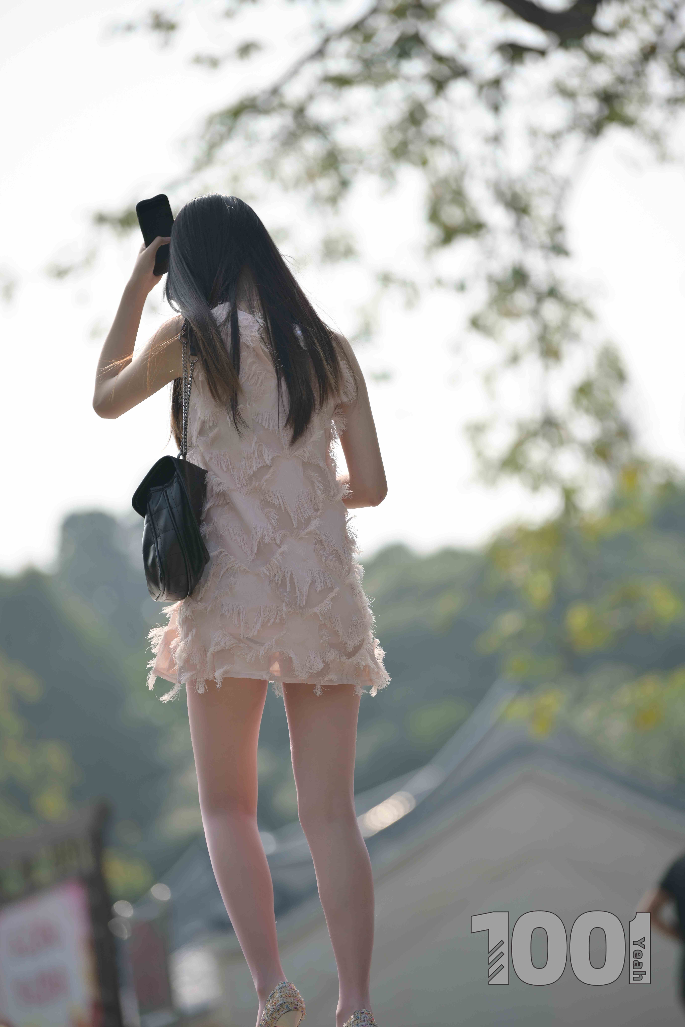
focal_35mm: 170
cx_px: 342
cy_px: 514
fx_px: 4852
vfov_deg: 12.1
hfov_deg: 8.1
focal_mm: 170
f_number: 2.8
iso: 100
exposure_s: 1/2000
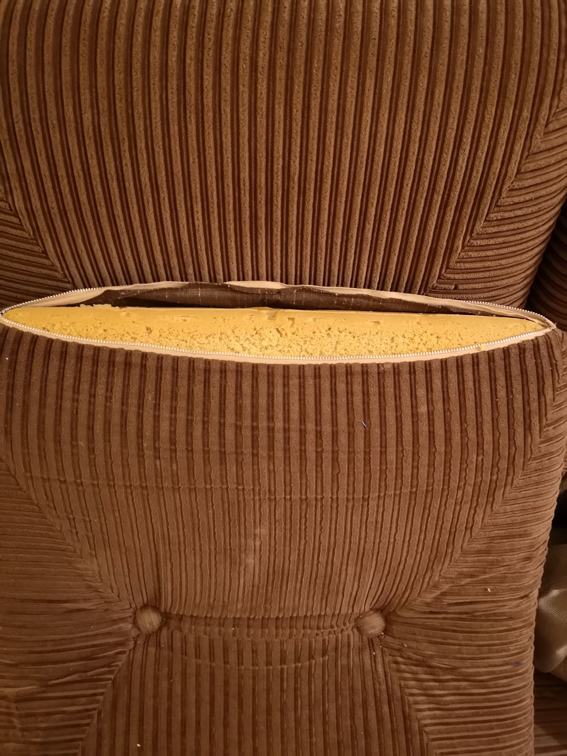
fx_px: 590
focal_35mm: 27
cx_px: 284
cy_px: 378
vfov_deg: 65.3
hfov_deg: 51.4
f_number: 1.8
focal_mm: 5.58
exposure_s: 1/16.7
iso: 1600
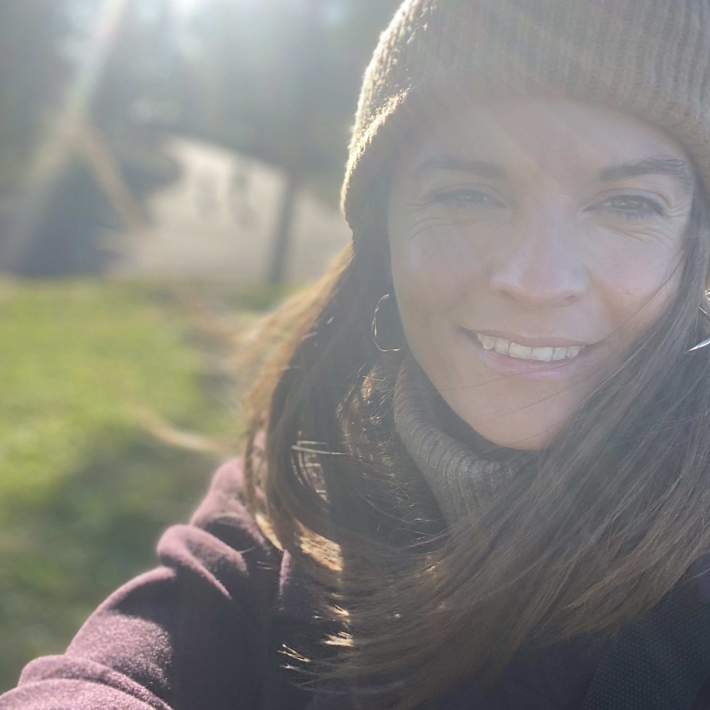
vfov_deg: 46.0
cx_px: 355
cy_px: 359
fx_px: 835
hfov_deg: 46.0
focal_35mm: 36
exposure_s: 1/378
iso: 25
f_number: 2.2
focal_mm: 2.71
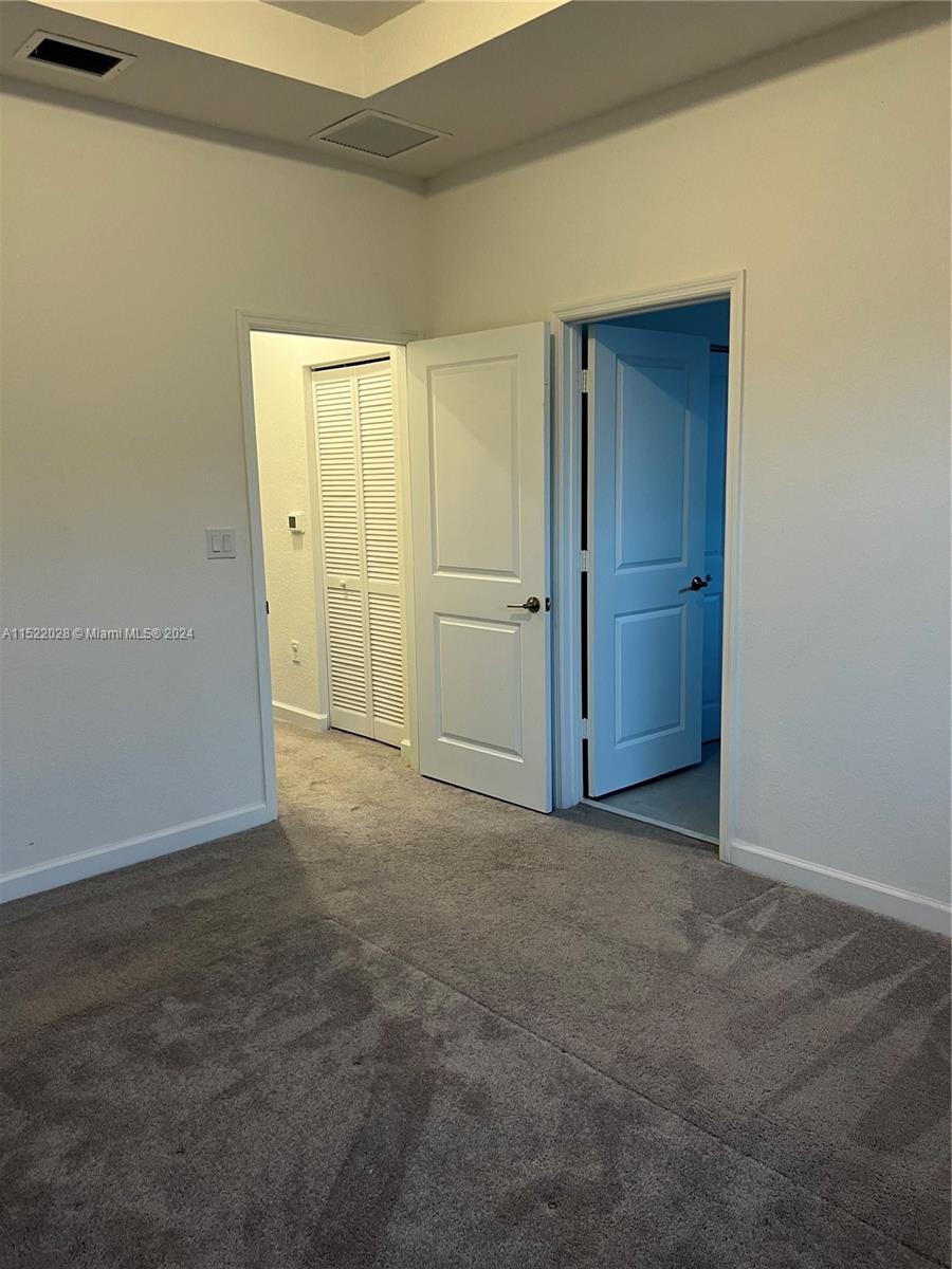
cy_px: 634
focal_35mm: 26
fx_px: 953
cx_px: 476
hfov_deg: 53.1
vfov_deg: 67.3
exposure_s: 1/60
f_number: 1.5
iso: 160
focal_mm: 5.7
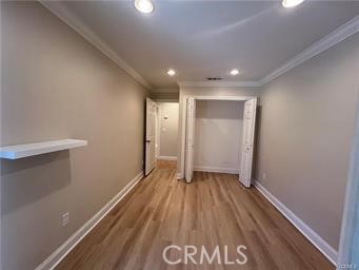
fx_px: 135
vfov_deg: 90.0
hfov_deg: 106.2
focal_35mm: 13
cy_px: 135
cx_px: 180
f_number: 1.8
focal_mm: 1.57
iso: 200
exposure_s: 1/60
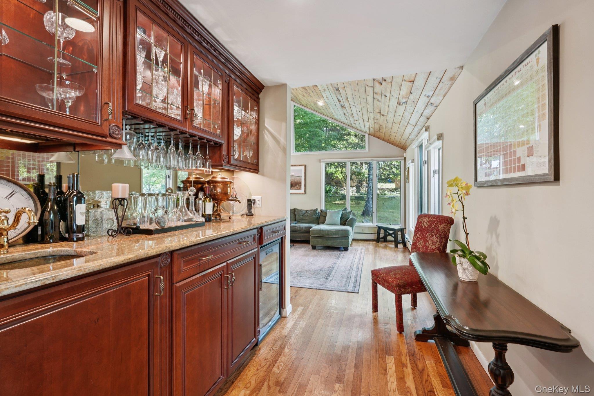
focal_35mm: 16
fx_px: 264
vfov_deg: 73.7
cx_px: 297
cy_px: 198
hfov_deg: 96.7
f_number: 9
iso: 400
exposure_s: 1/3
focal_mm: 16
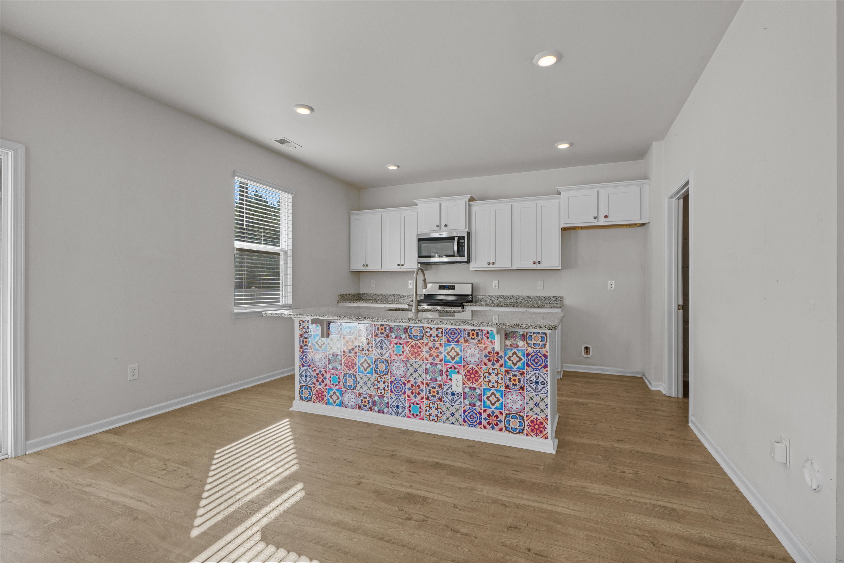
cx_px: 422
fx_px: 375
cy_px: 282
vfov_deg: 73.7
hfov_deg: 96.7
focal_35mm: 16
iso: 800
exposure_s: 1/60
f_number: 8
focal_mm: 16
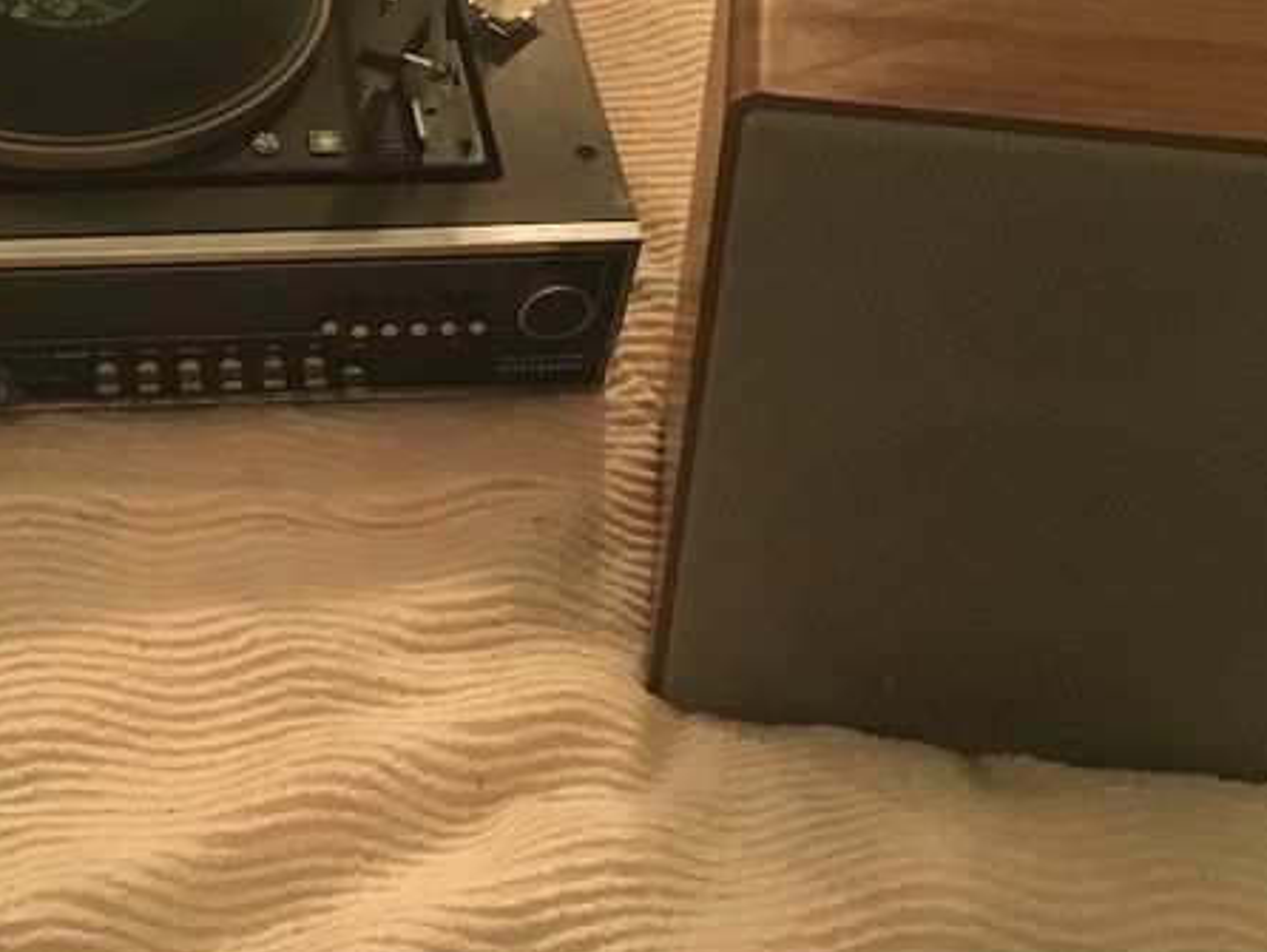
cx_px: 162
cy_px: 105
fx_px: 2380
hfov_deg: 28.8
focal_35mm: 65
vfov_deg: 22.1
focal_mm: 4.15
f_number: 2.2
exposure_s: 1/17
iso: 250
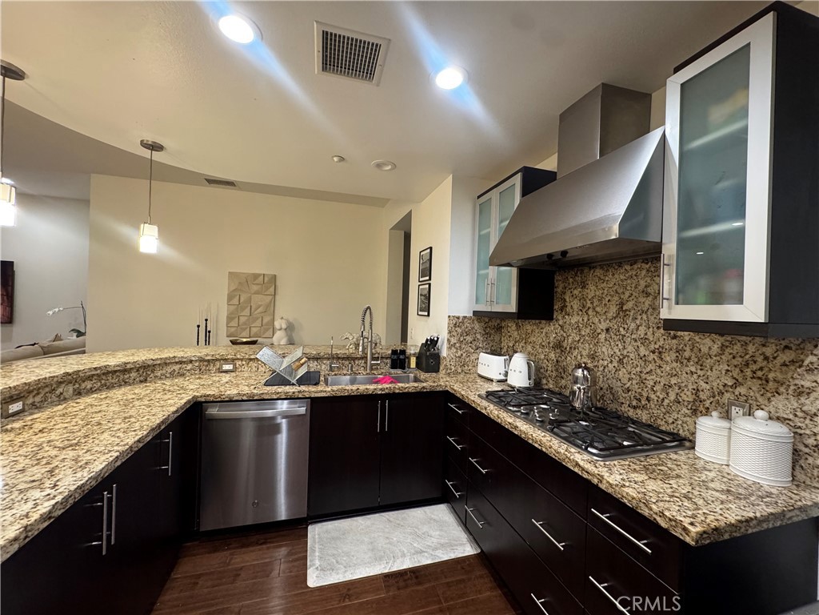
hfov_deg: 102.1
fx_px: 331
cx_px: 410
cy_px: 308
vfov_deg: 85.7
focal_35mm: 14
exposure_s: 1/60
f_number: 2.2
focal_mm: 2.22
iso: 400
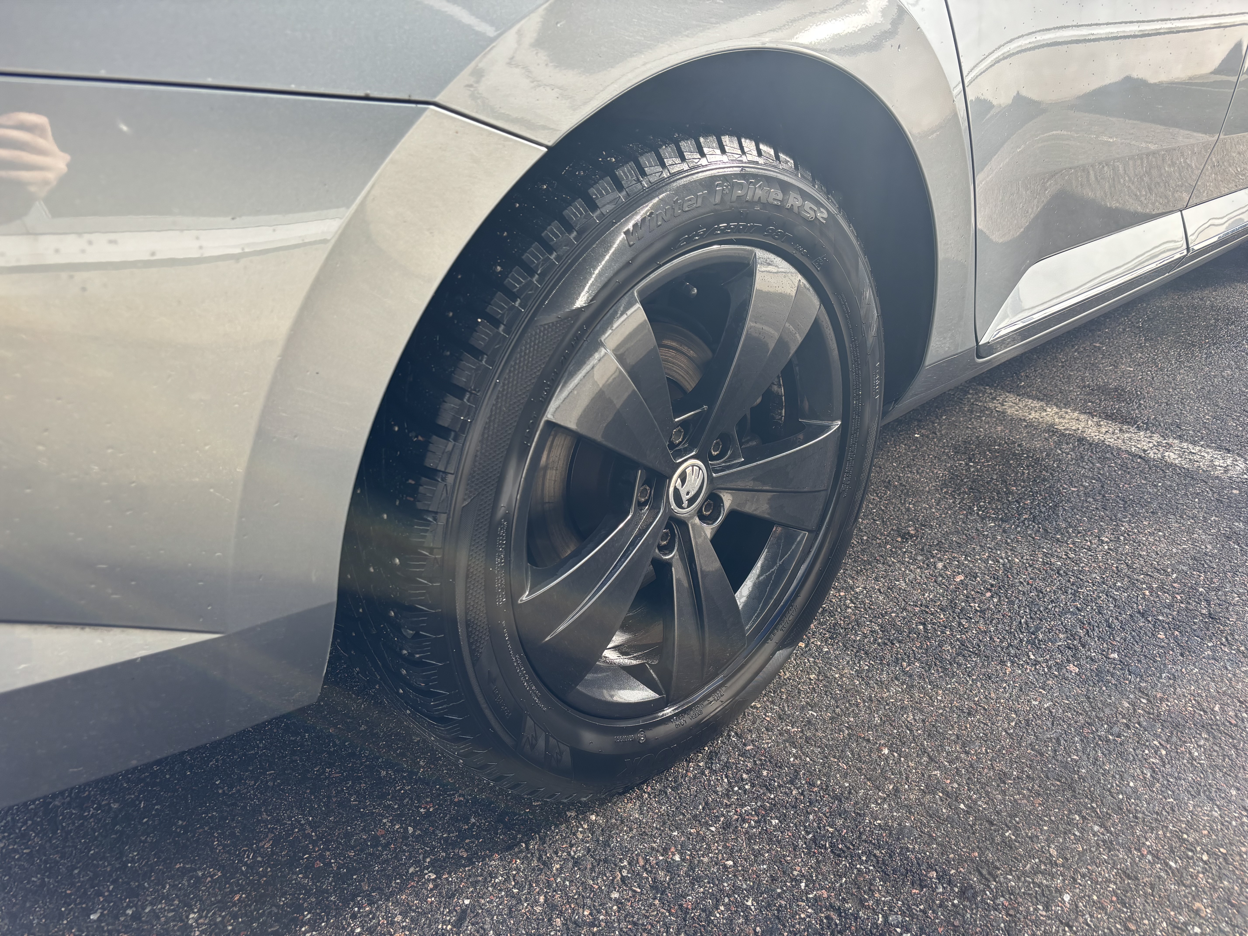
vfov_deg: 53.1
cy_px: 468
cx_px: 624
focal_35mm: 26
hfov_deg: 67.3
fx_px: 937
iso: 50
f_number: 1.6
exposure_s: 1/319
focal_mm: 5.96
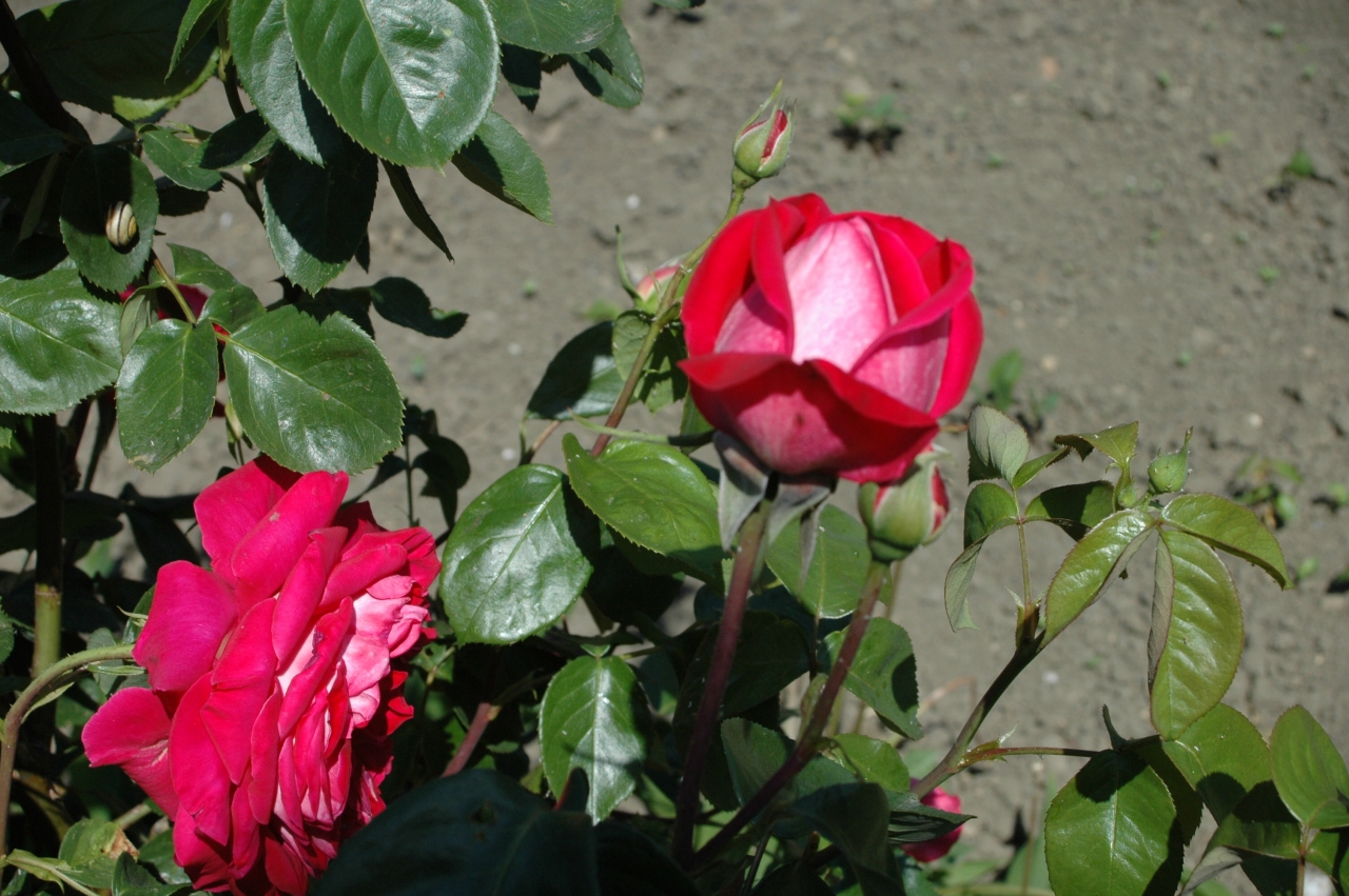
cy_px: 448
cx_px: 674
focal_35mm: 75
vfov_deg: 18.1
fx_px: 2808
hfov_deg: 27.0
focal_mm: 50
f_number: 11
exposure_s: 1/500
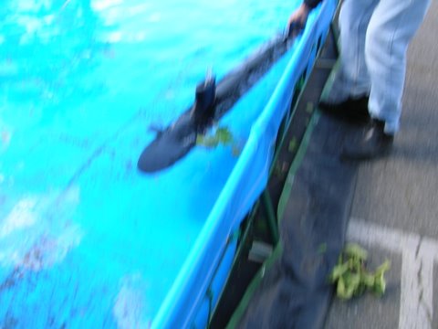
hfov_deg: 54.0
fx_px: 430
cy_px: 164
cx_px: 219
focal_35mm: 34
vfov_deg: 41.8
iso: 50
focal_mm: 5.7
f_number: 4.9
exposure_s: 1/44.5
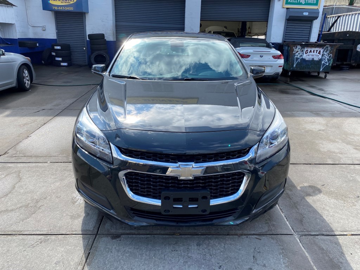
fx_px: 270
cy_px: 135
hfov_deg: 67.3
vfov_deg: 53.1
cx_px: 180
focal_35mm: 26
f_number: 1.8
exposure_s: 1/1054
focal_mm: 4.25
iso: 32
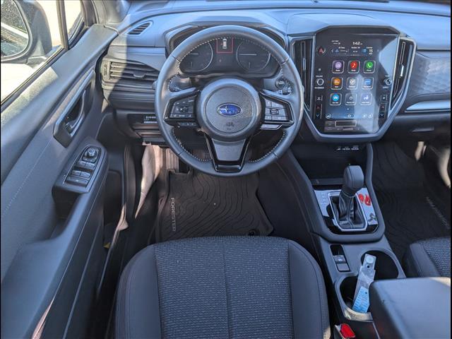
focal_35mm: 24
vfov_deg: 56.8
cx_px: 226
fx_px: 313
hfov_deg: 71.6
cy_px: 170
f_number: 1.68
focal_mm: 6.9
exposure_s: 1/625
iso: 184
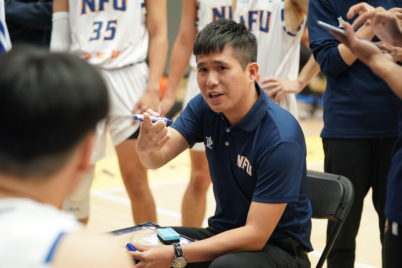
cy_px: 134
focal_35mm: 86
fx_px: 960
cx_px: 201
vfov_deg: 15.9
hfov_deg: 23.6
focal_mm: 86
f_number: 2.8
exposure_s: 1/800
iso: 3200
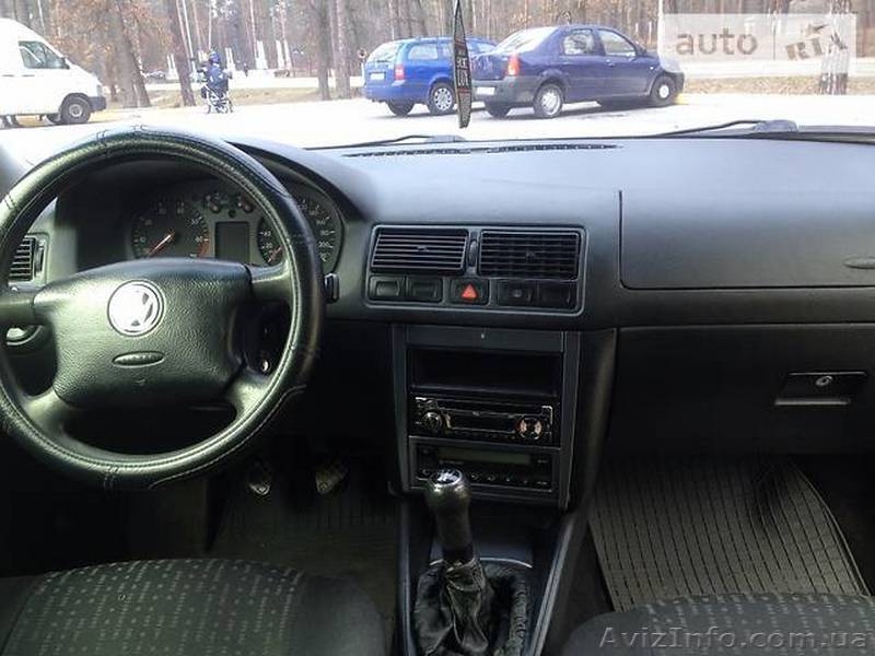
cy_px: 328
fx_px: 885
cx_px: 438
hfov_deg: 52.6
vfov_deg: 40.7
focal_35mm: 35
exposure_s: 1/60
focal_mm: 4.3
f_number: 2.4
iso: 64
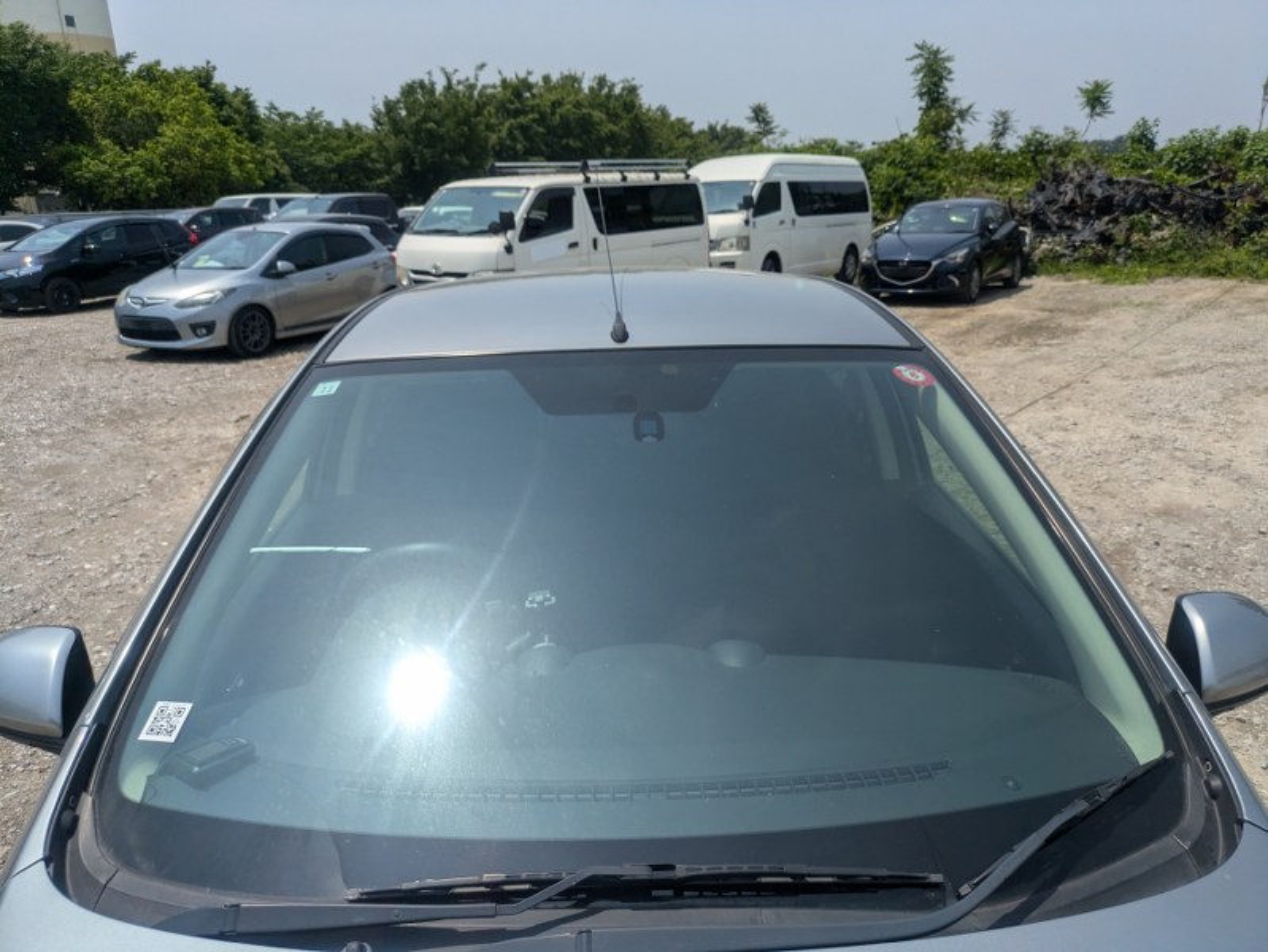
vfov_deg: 54.9
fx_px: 916
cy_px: 476
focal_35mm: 25
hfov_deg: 69.4
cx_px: 634
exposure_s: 1/5917
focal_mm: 5.43
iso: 78
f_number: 1.89
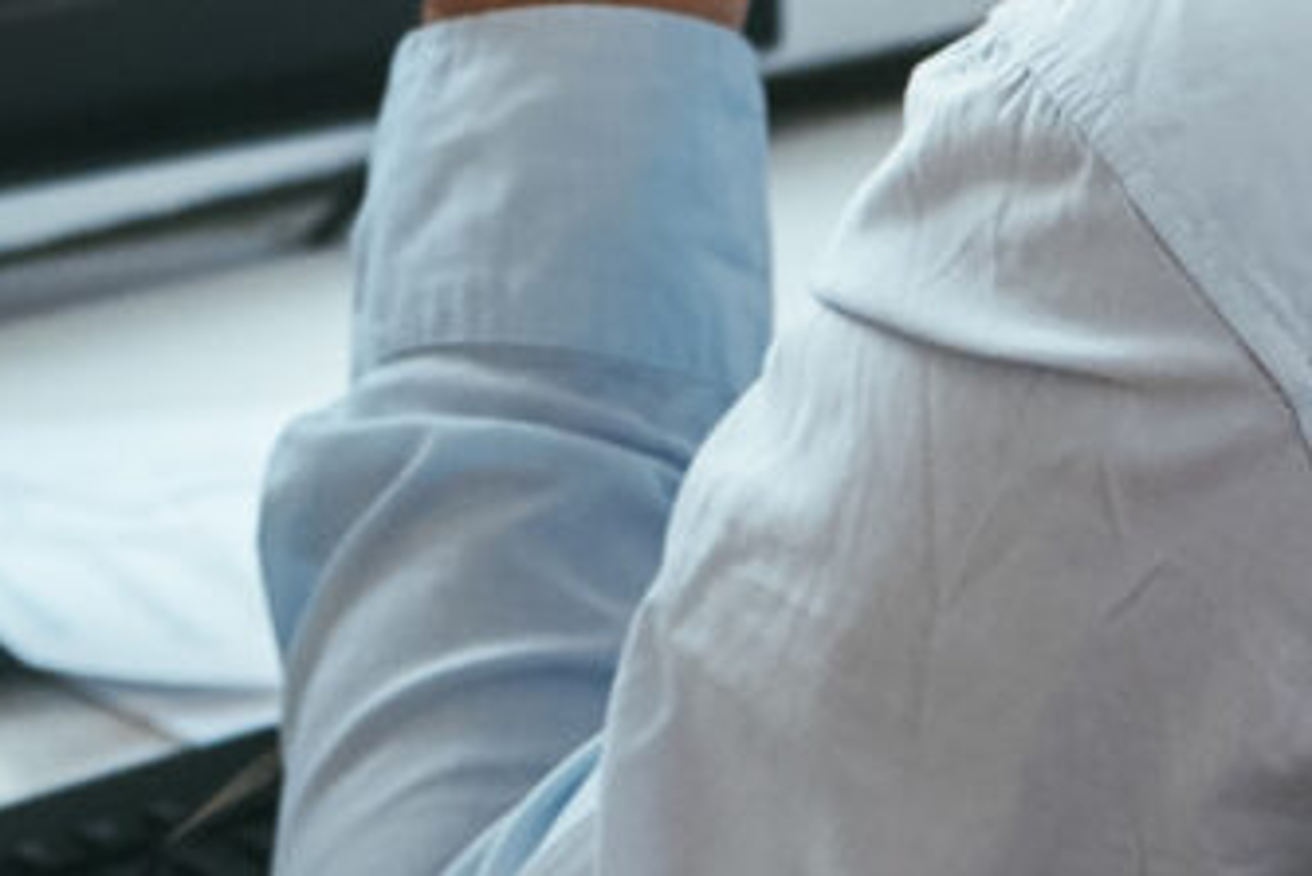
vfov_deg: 5.0
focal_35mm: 268
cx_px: -134
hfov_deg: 7.6
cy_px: -1106
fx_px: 9771
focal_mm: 35
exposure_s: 1/80
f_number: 3.2
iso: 640
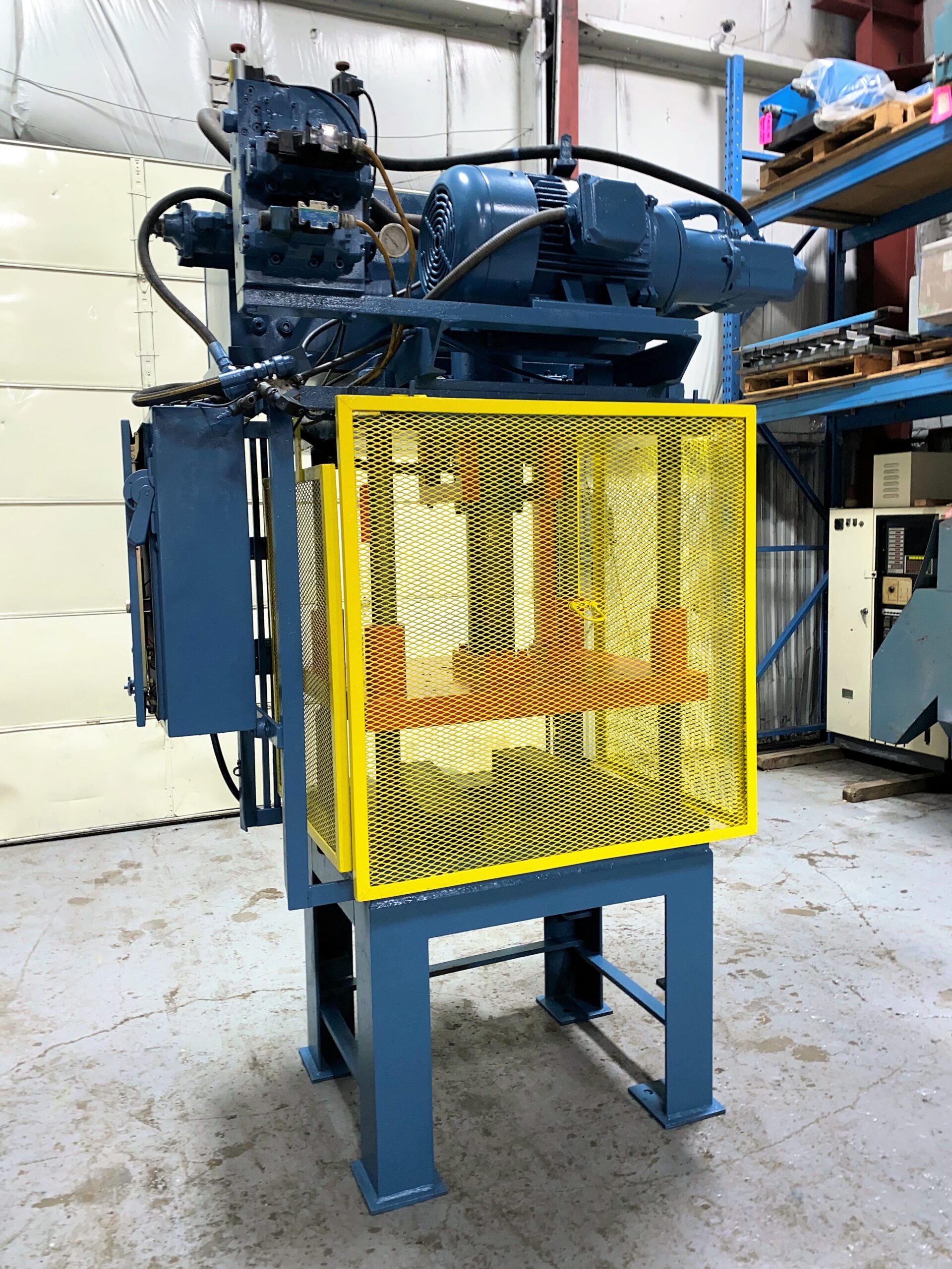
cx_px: 476
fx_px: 953
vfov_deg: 67.3
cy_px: 634
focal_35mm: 26
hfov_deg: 53.1
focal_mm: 4.25
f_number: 1.8
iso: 32
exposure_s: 1/15
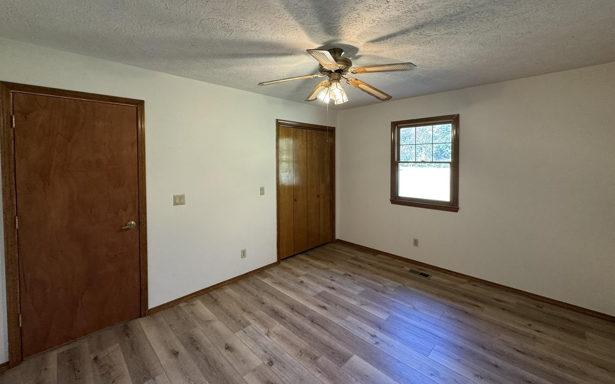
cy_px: 166
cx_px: 310
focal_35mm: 15
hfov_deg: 101.5
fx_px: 251
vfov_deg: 74.4
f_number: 2.2
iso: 200
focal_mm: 2.22
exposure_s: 1/60
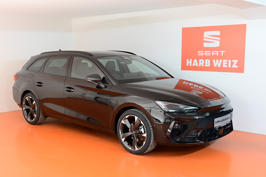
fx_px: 310
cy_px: 97
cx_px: 126
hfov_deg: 46.4
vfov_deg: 31.9
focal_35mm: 42
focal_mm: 36
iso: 2500
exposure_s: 1/25
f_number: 4.8
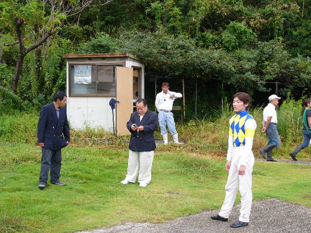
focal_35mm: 54
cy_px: 116
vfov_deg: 27.0
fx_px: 485
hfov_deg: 35.5
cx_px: 156
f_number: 2.8
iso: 75
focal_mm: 9.1
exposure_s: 1/60
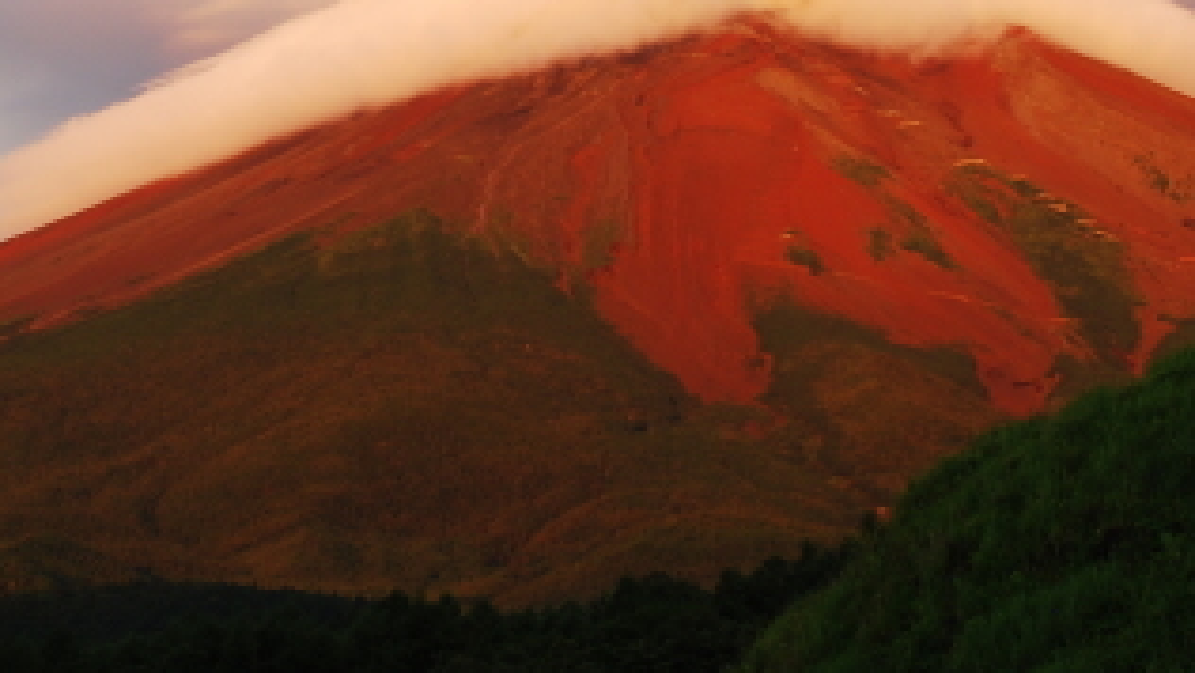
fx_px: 3909
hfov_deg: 17.4
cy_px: -195
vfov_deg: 9.7
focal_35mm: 123
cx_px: 439
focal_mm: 31
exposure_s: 1/3
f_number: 16
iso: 100
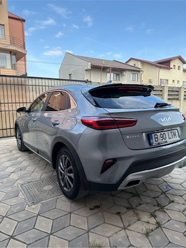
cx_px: 93
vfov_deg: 71.6
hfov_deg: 56.8
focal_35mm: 24
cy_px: 124
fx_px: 172
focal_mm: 6.76
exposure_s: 1/1669
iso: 80
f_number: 1.78
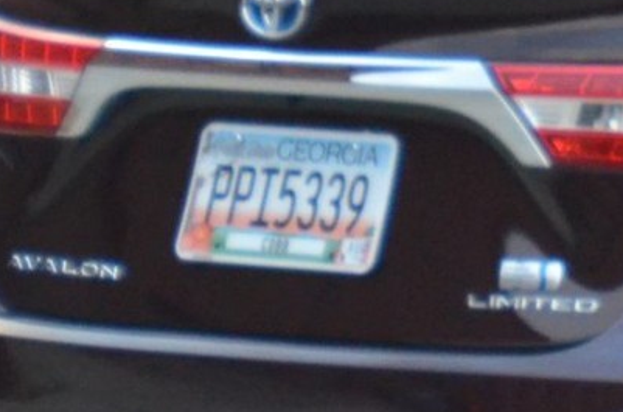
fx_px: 18086
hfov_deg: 2.0
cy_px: -2
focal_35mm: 1048
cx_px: 1709
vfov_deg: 1.3
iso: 1600
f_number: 5.3
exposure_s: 1/250
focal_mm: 112
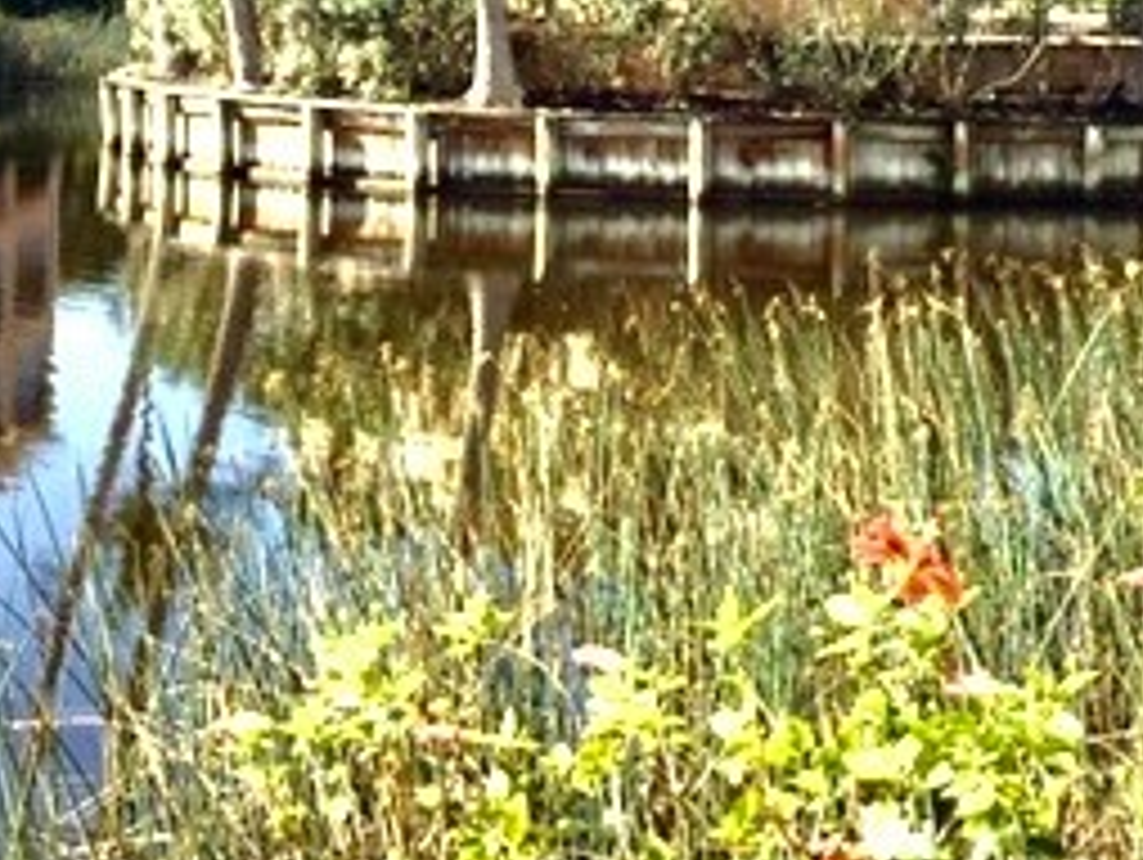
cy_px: -81
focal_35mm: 73
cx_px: 594
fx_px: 2413
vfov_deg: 19.4
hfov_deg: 26.7
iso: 32
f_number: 2.2
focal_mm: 4.15
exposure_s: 1/1721
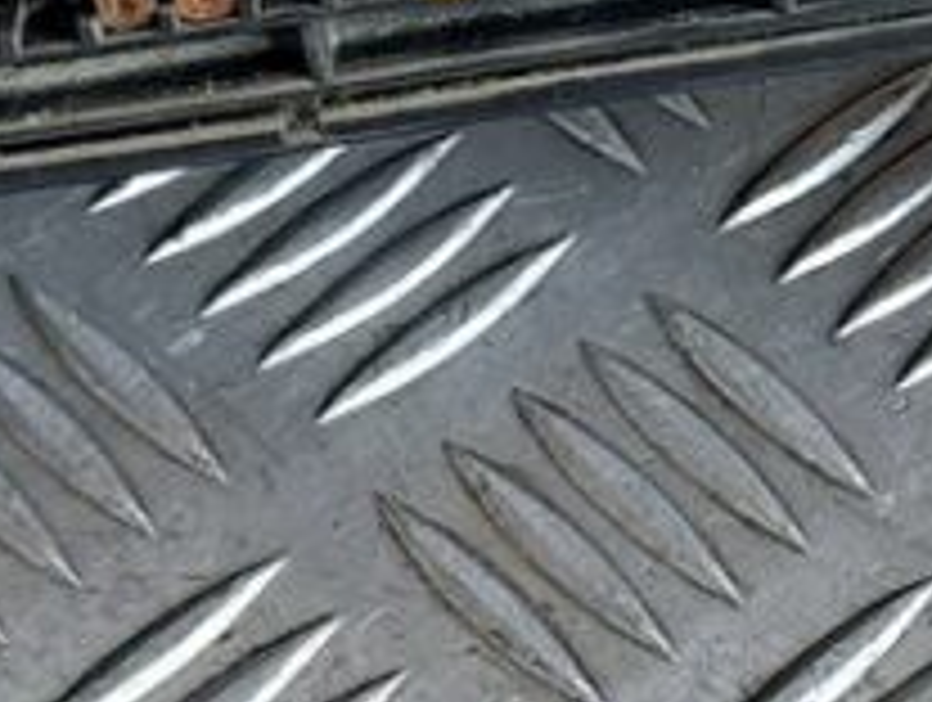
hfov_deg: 12.1
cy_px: 45
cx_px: 891
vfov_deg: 9.1
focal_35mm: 162
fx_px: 4369
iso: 80
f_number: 1.8
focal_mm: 5.23
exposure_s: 1/50
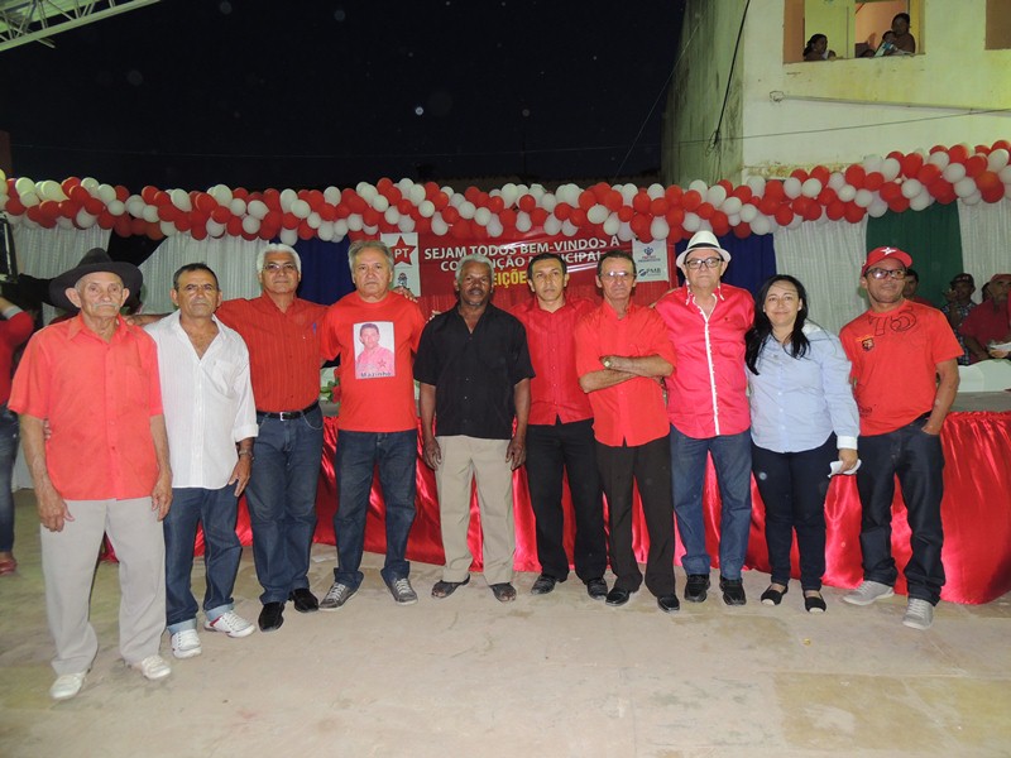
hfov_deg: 71.6
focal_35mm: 24
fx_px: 701
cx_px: 506
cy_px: 379
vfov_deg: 56.8
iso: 320
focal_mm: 4.3
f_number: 3
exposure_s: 1/30
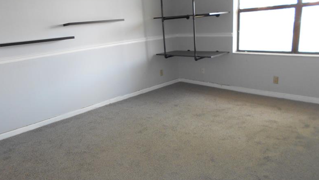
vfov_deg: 40.2
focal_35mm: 29
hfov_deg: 66.0
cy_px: 99
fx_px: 245
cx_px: 159
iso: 250
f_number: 3.2
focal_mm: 4.6
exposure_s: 1/30
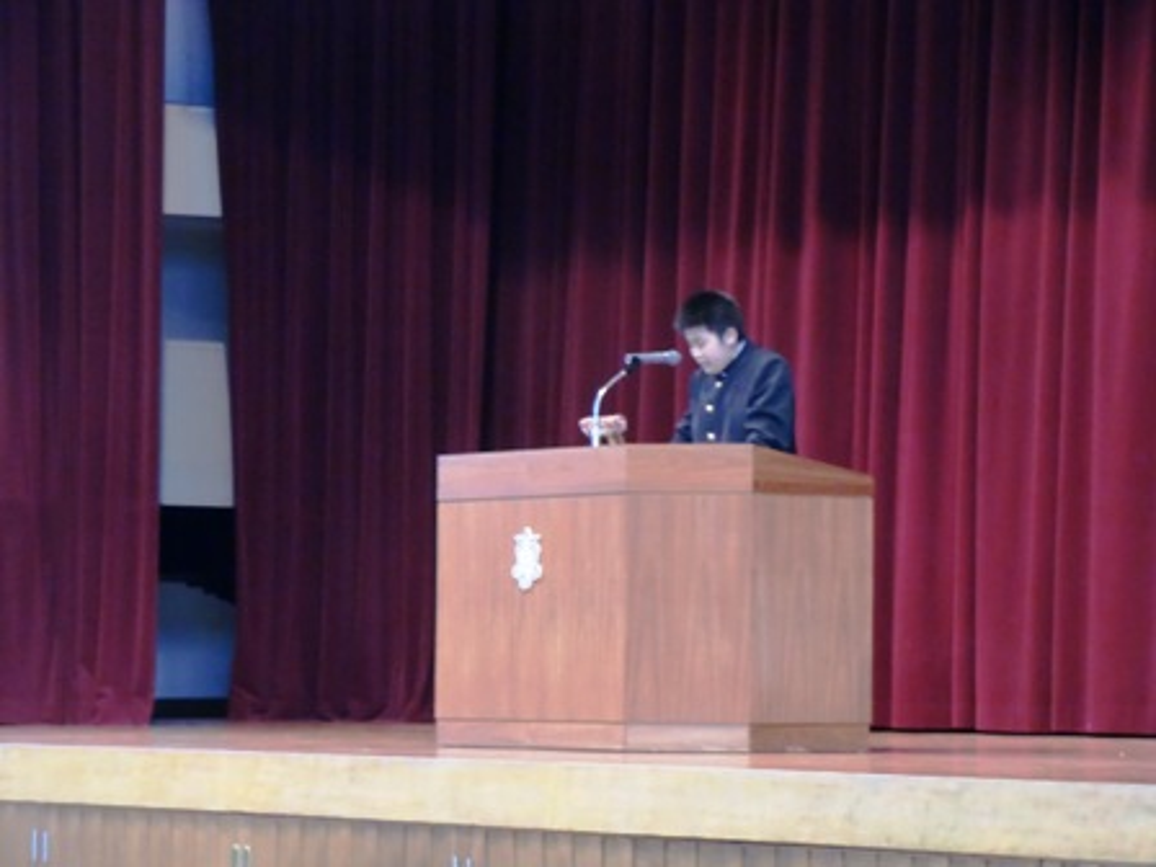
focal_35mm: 145
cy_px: 434
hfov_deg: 13.6
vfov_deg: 10.2
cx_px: 578
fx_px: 4842
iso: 400
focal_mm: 25.9
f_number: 4.6
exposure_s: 1/6
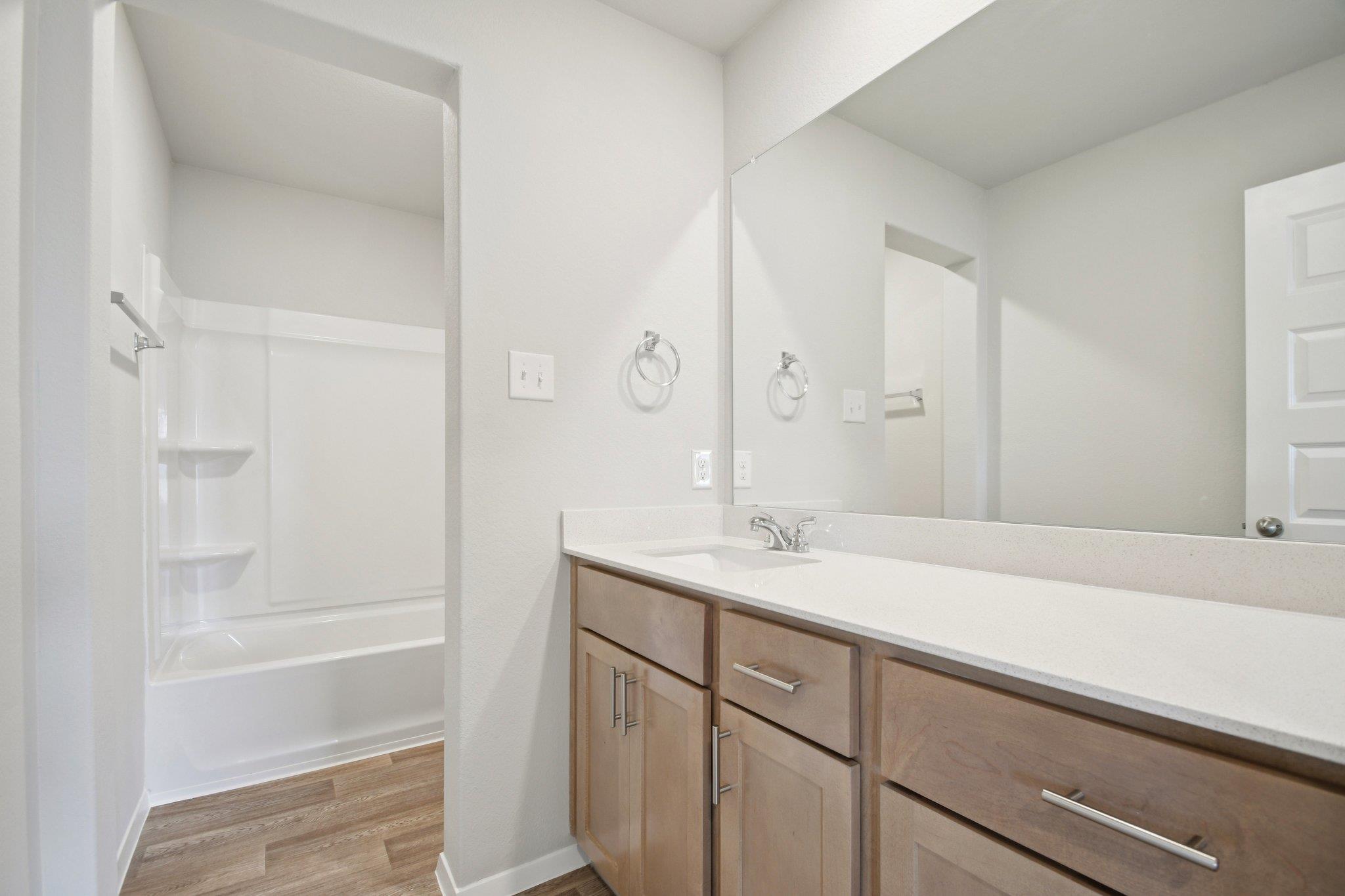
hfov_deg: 100.4
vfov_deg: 77.3
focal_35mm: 15
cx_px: 672
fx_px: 560
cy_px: 448
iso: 400
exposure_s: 1/6
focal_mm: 10
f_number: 8
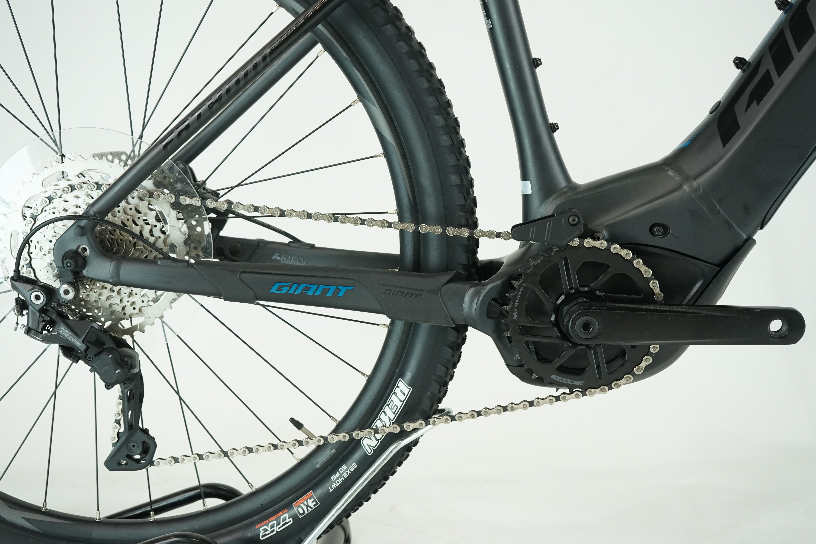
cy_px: 272
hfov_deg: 44.5
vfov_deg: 30.5
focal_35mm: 44
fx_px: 997
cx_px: 408
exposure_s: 1/200
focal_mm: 44
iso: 1600
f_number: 5.6
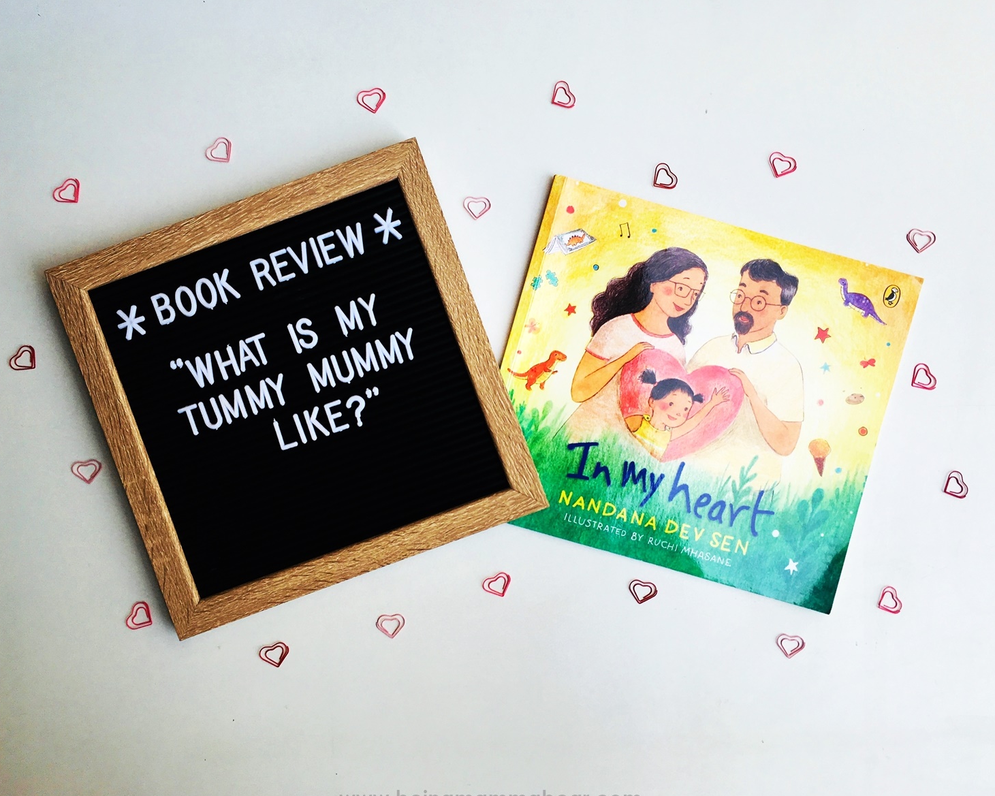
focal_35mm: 31
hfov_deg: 57.2
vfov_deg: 47.1
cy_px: 404
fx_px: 913
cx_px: 491
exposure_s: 1/836
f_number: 2.2
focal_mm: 4.15
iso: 25
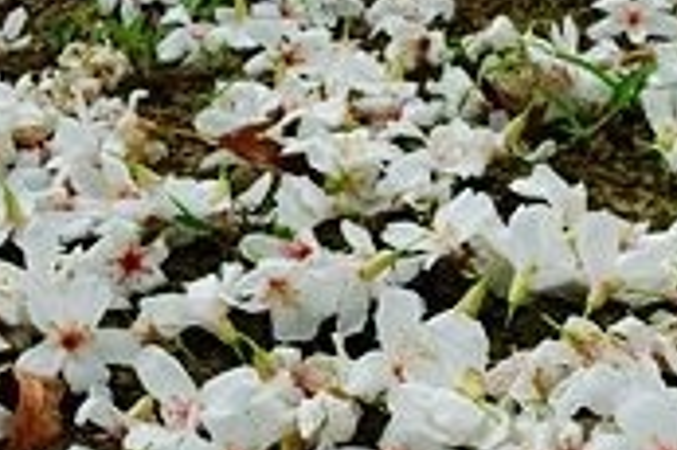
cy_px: 323
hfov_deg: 21.8
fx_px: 1691
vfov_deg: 15.1
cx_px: 677
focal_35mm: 90
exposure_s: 1/100
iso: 125
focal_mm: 8.8
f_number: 4
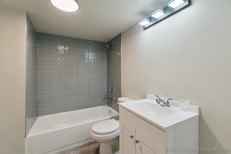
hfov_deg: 100.4
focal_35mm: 15
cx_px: 116
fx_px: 96
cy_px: 77
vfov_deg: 77.3
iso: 200
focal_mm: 10
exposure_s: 1/40
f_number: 6.3
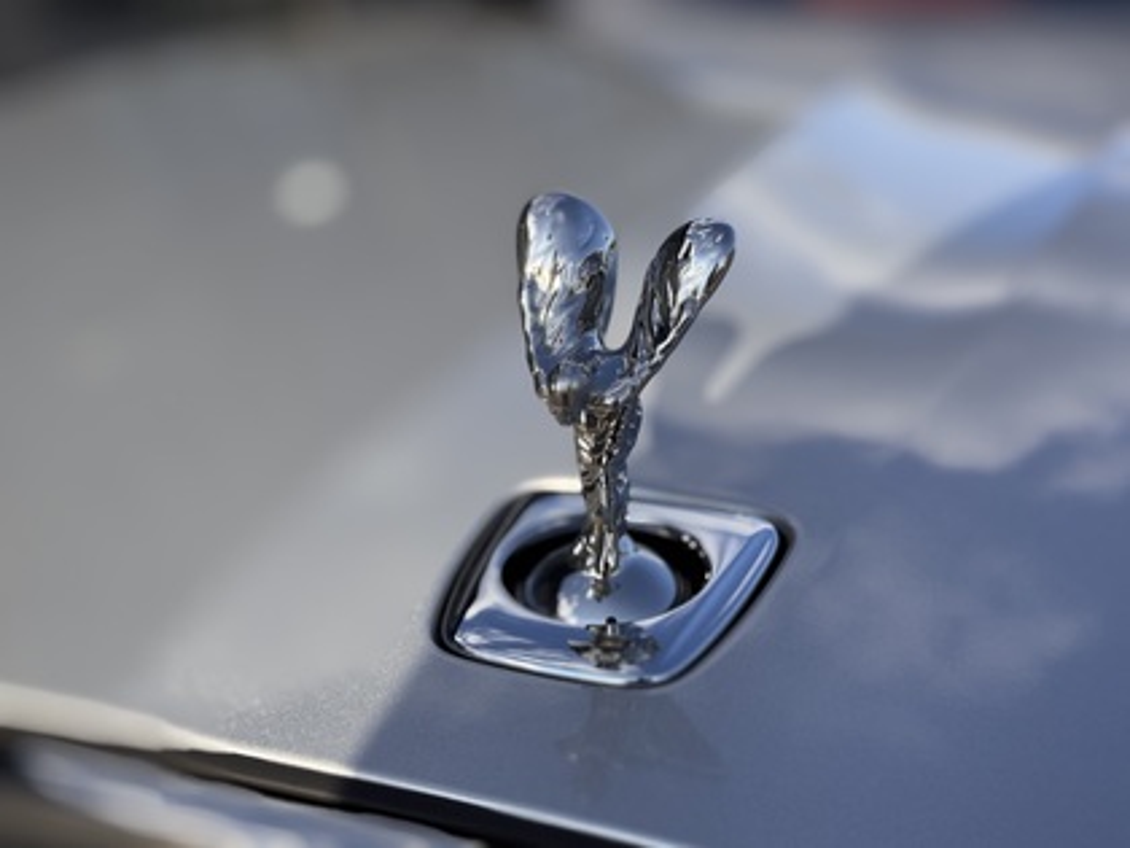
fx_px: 1567
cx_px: 565
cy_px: 424
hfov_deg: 39.7
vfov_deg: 30.3
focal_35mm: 48
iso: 64
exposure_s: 1/1984
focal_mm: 6.76
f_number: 1.78
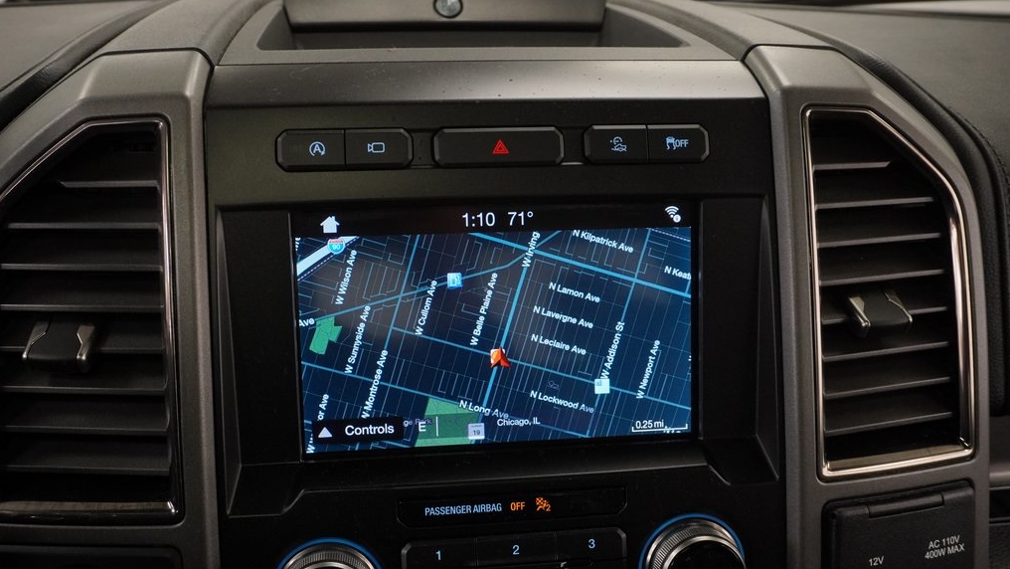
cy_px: 321
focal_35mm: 38
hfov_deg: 52.8
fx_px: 1018
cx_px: 503
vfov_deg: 31.2
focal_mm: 24
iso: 1600
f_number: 5.6
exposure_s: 1/60
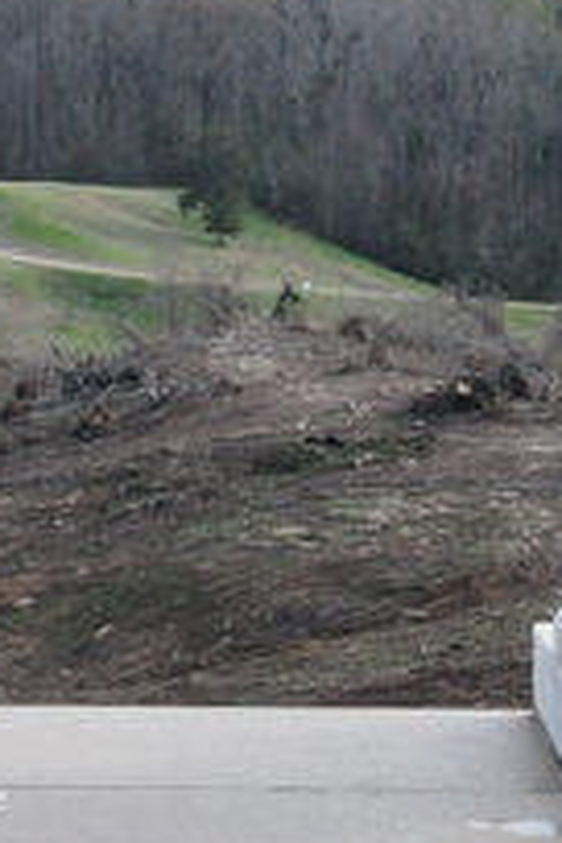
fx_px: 3408
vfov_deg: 13.8
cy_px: -128
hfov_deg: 9.4
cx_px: 165
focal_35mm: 146
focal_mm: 31
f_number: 9
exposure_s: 1/320
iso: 1000
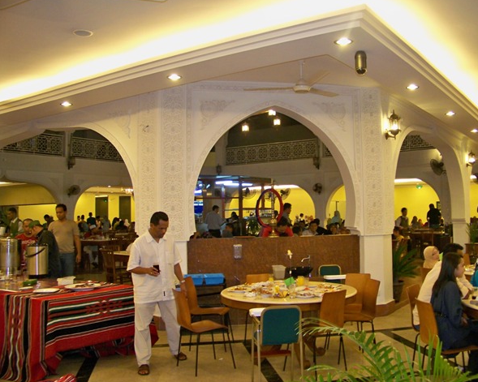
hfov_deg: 51.5
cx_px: 258
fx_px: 495
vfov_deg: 42.2
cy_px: 191
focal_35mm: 35
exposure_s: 1/30
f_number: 2.8
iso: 200
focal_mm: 5.85
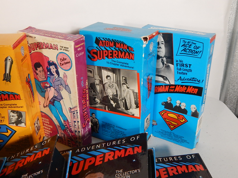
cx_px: 119
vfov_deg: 37.7
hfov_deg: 49.0
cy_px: 89
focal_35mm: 38
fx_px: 261
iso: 400
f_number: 3.4
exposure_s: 1/30
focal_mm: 6.8
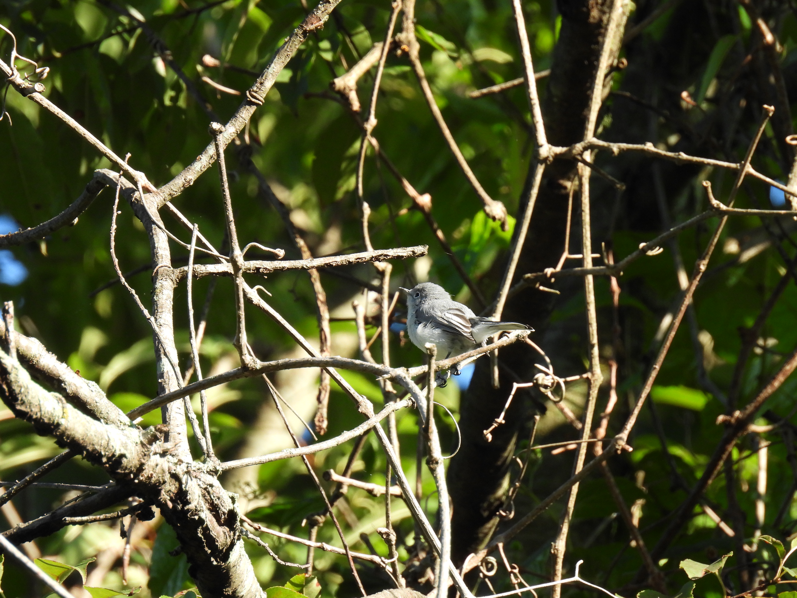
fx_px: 25326
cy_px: 299
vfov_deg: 1.4
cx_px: 398
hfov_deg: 1.8
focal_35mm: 1100
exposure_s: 1/250
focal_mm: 196
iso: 360
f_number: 5.6
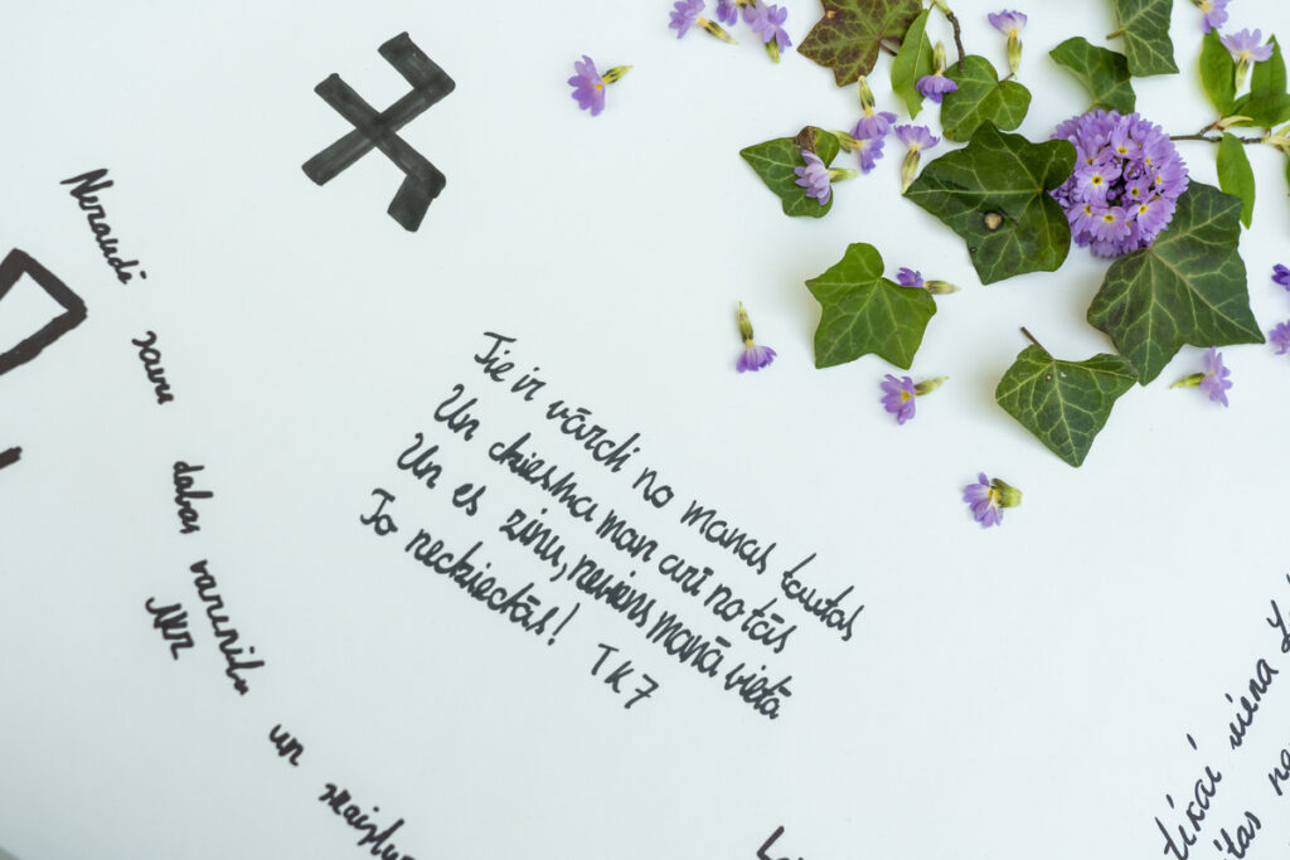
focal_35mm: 43
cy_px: 430
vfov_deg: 31.2
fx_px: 1541
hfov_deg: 45.4
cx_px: 645
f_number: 5.6
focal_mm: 43
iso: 200
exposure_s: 1/200
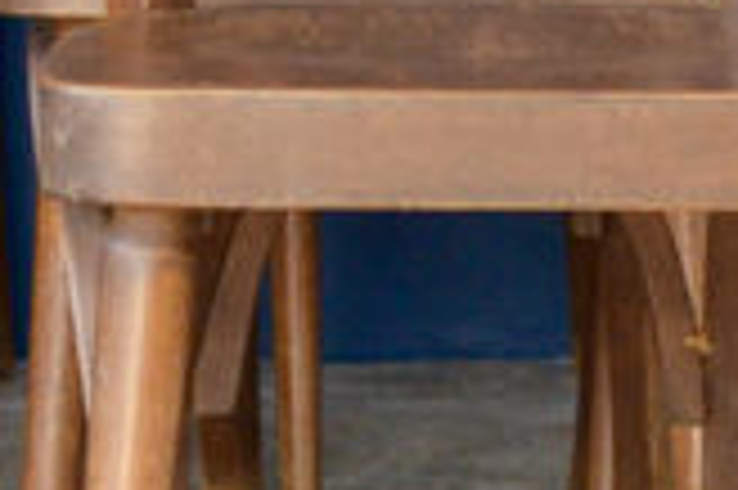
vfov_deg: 5.2
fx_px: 5428
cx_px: 306
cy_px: 58
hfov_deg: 7.8
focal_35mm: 265
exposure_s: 1/100
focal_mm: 29
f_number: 5
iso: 1250
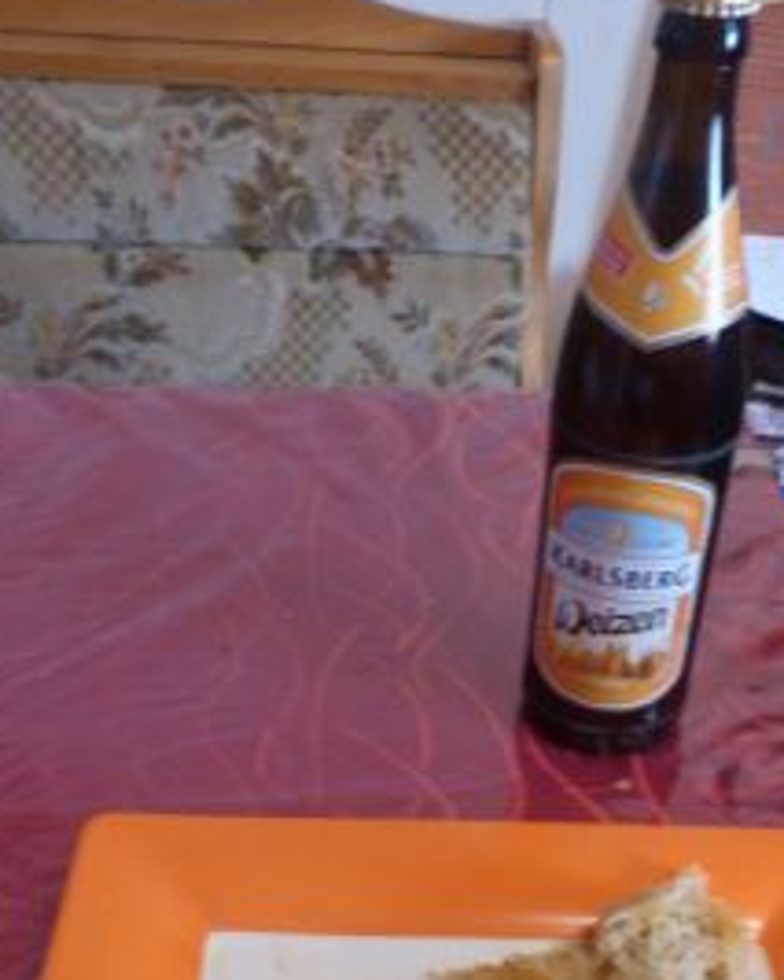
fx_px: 1275
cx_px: 490
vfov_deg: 39.7
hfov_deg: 34.0
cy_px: 829
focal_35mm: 44
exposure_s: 1/25
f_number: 2.8
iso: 400
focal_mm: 4.5
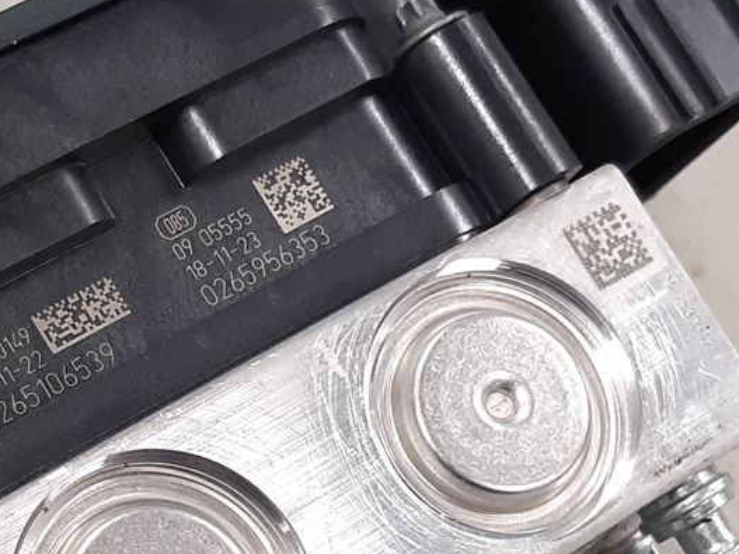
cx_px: 227
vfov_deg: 14.4
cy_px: 551
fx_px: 2156
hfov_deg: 19.4
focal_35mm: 101
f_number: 1.7
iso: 200
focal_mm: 3.93
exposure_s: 1/50
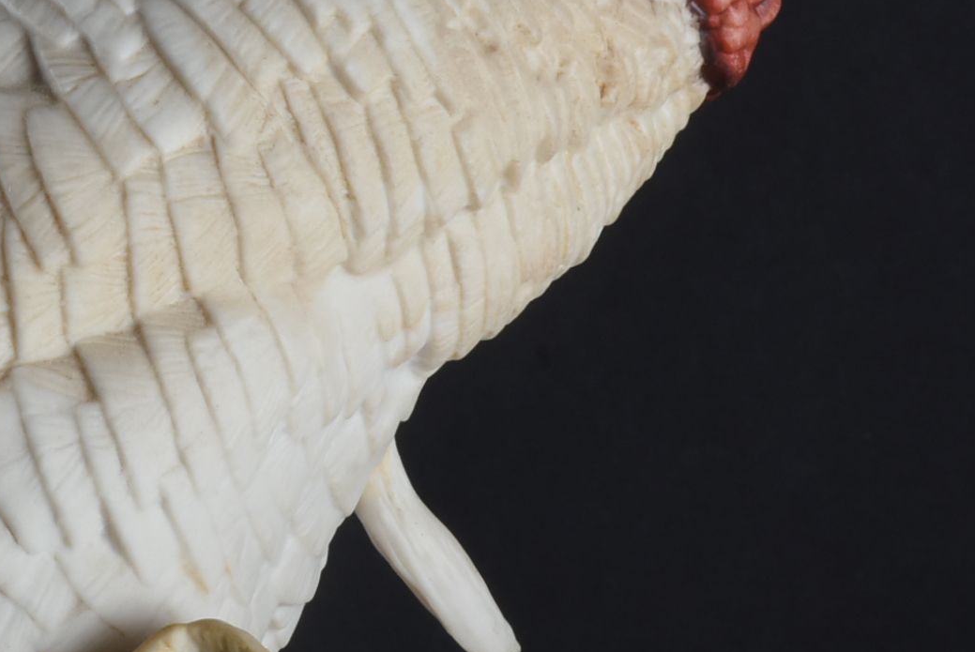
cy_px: 229
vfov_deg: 3.0
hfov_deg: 4.5
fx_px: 12292
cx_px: 88
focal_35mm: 453
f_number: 25
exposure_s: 1/250
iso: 320
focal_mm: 105
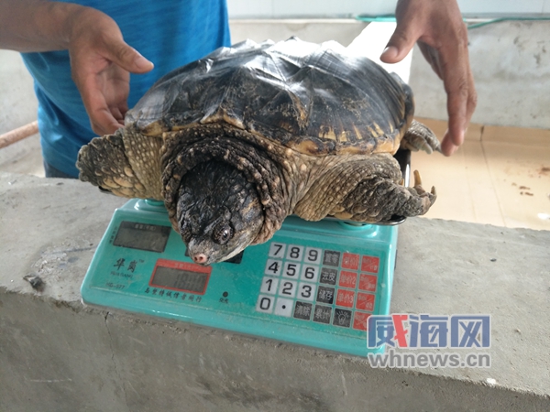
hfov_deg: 76.4
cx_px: 275
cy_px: 206
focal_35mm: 22
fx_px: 350
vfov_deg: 61.1
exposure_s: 1/33.3
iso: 148
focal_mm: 3.79
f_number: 2
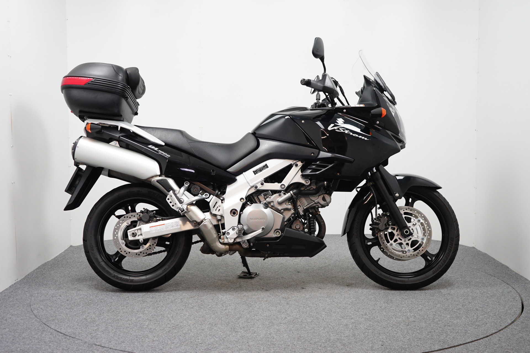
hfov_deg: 42.7
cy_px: 176
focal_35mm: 46
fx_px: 677
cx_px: 265
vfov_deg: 29.2
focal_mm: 46
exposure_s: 1/60
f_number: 4.5
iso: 800
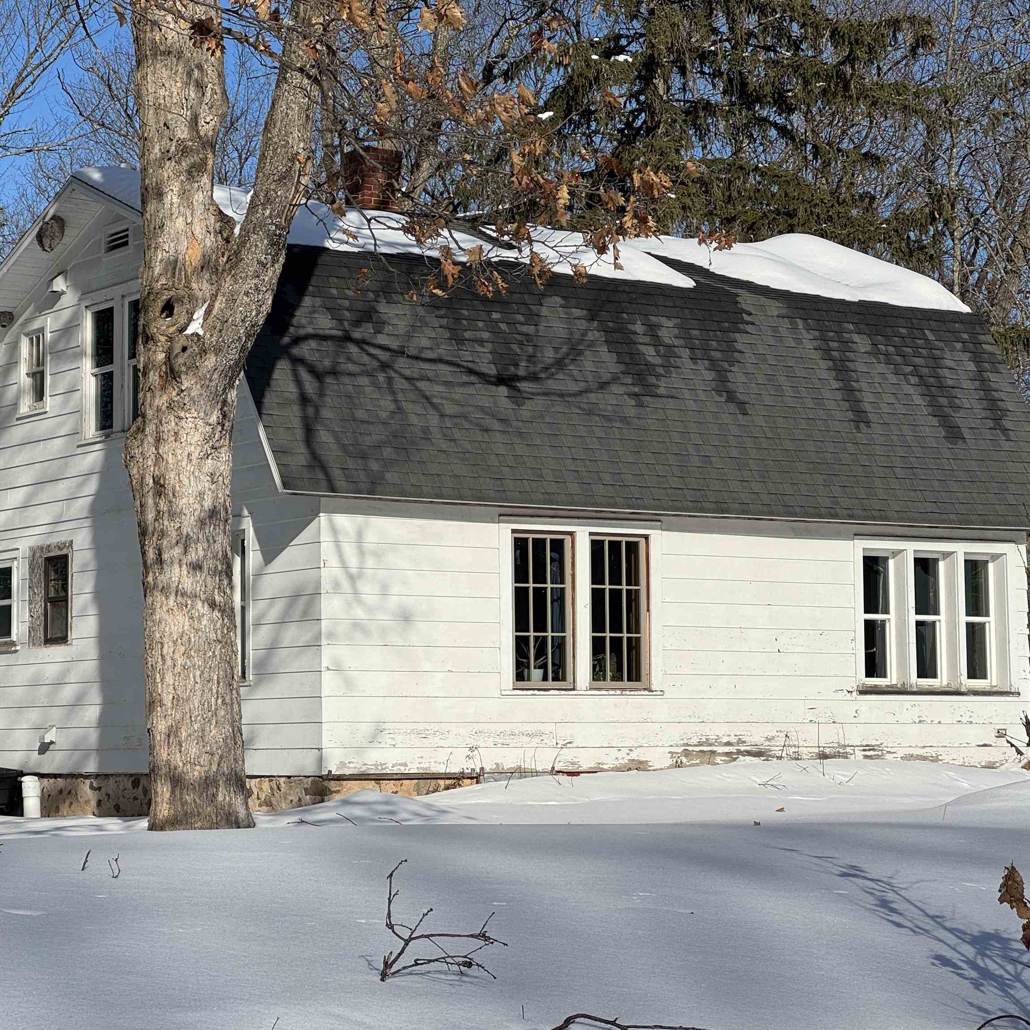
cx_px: 420
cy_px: 516
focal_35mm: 91
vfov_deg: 19.1
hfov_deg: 19.1
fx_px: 3063
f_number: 2.8
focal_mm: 9
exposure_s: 1/1845
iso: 25
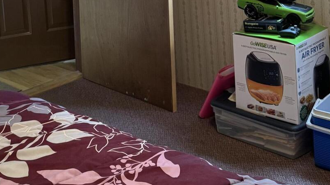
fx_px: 569
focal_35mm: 65
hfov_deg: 32.3
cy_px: -80
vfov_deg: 17.0
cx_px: 137
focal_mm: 6.76
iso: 500
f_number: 1.78
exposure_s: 1/60
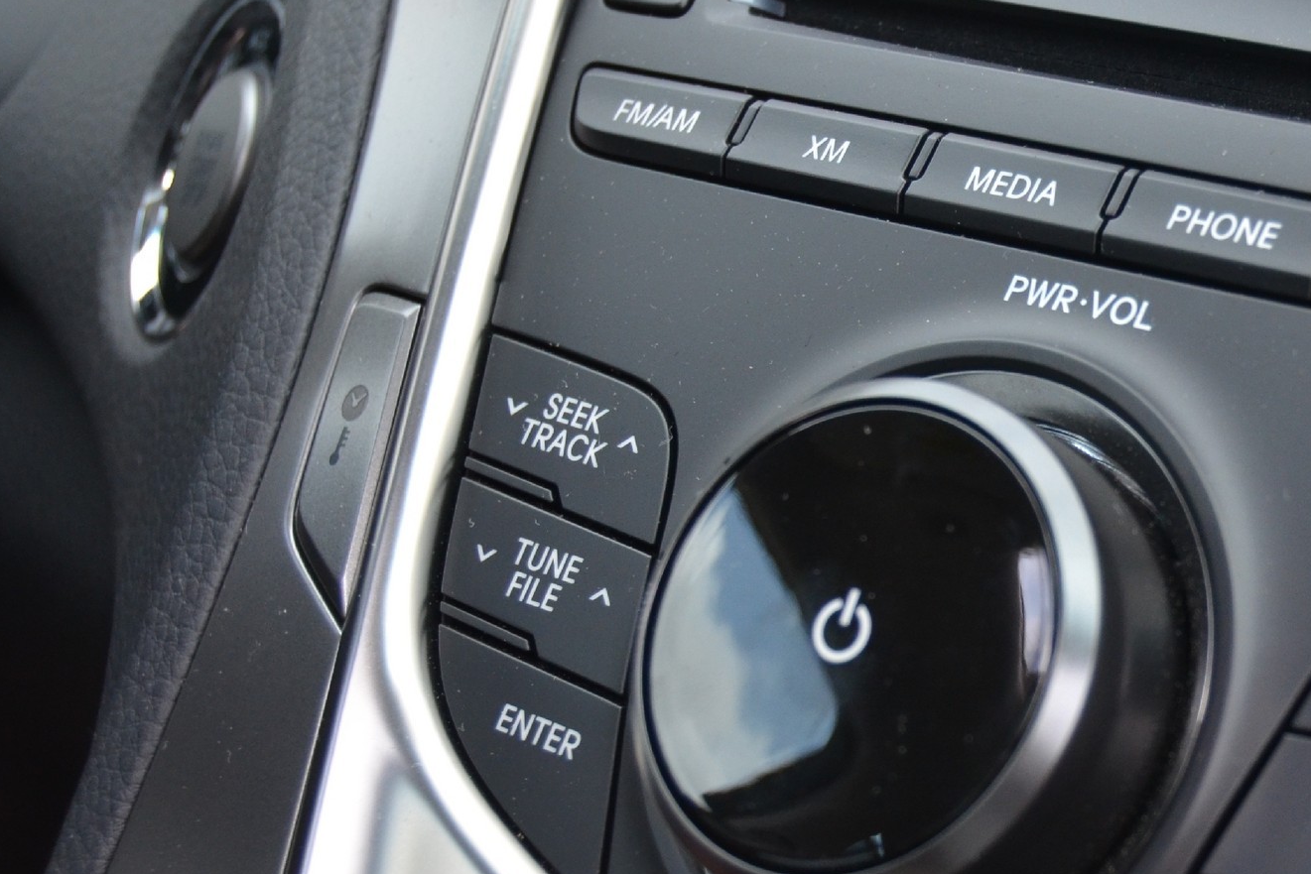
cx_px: 1124
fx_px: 3715
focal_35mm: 102
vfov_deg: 13.4
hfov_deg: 19.7
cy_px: 421
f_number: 4.2
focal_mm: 36
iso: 800
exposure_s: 1/800
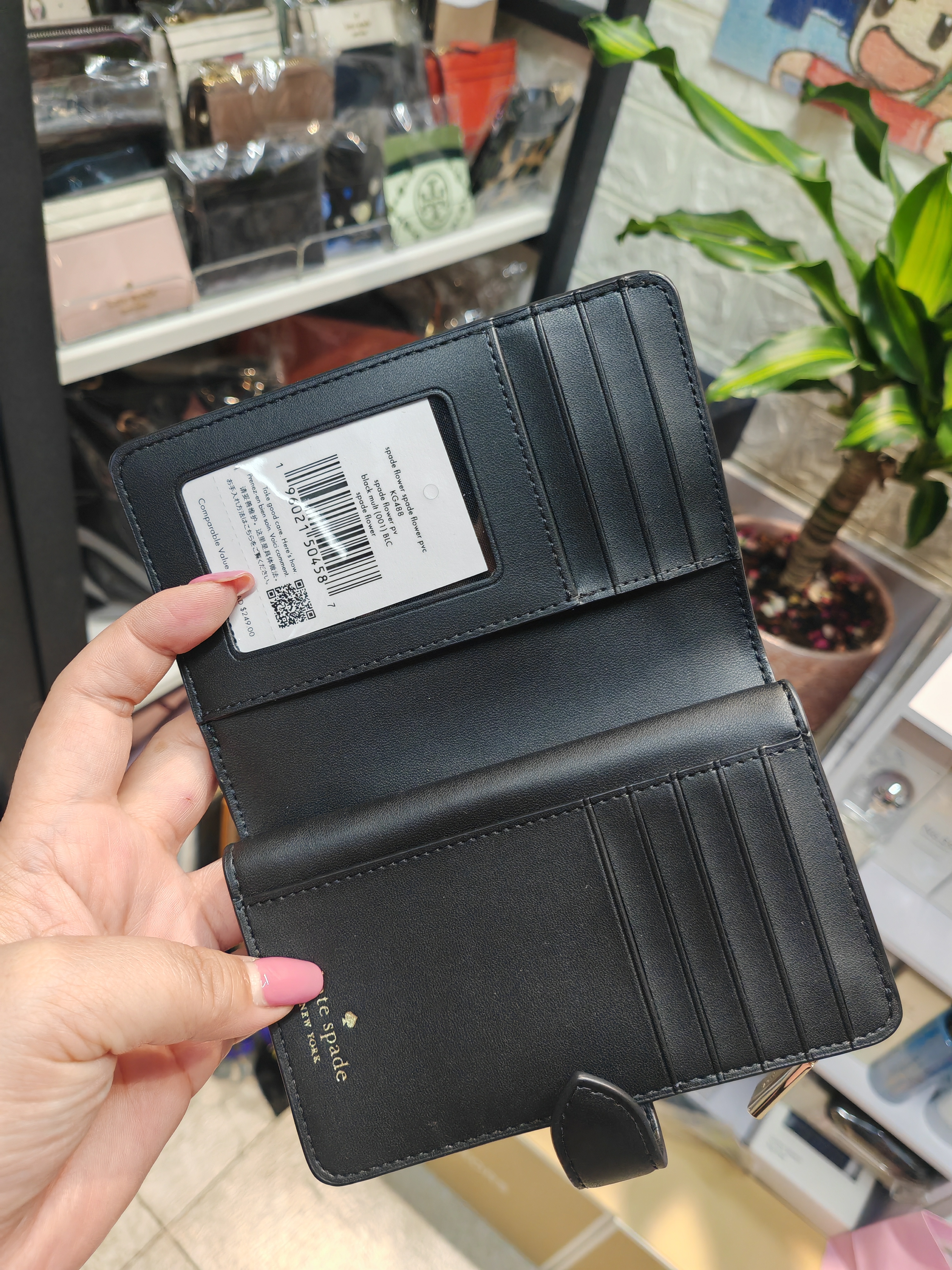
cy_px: 635
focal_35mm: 25
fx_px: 917
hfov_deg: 54.9
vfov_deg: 69.4
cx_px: 476
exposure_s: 1/240
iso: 200
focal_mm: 5.3
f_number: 1.9
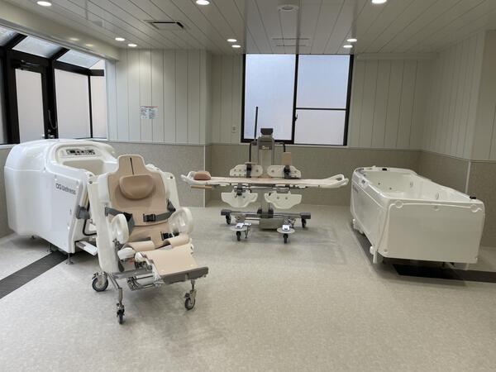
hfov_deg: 67.3
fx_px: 373
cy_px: 186
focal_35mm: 26
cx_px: 248
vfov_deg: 53.1
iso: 32
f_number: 1.6
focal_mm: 4.2
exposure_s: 1/275
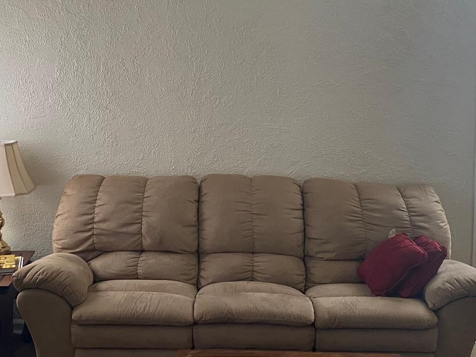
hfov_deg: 33.8
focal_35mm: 57
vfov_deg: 25.5
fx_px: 784
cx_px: 228
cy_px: 121
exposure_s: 1/60
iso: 250
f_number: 1.8
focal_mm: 4.25
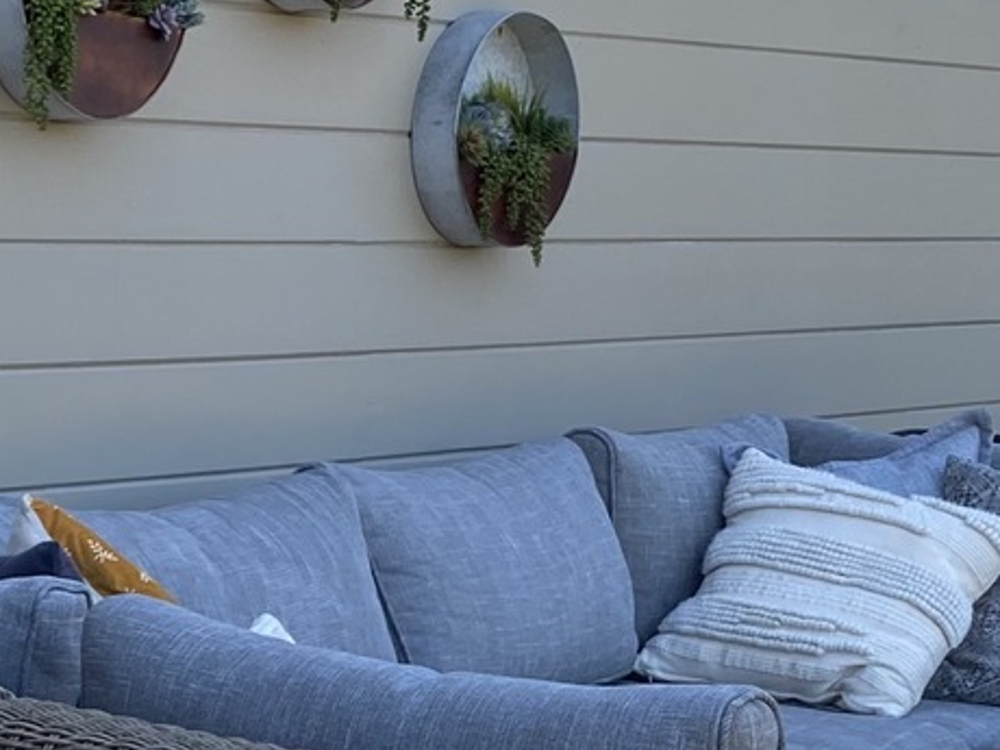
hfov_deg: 16.9
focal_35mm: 113
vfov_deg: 12.9
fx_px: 3264
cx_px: -59
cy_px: 837
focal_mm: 4.25
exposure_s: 1/393
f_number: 1.8
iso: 32
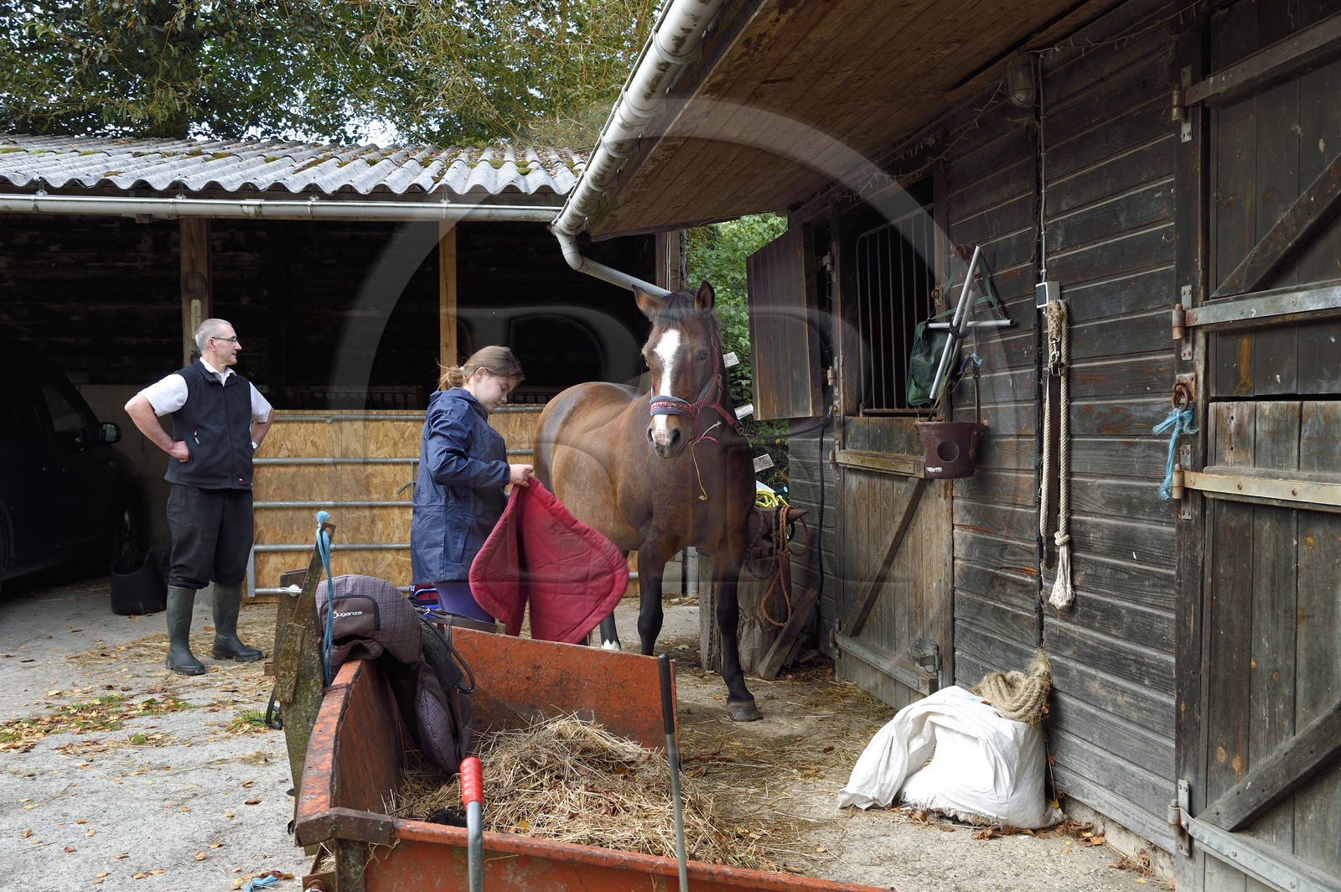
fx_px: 1191
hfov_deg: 58.8
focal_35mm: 32
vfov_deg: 41.0
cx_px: 670
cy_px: 446
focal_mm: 32
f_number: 8
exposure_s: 1/100
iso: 400
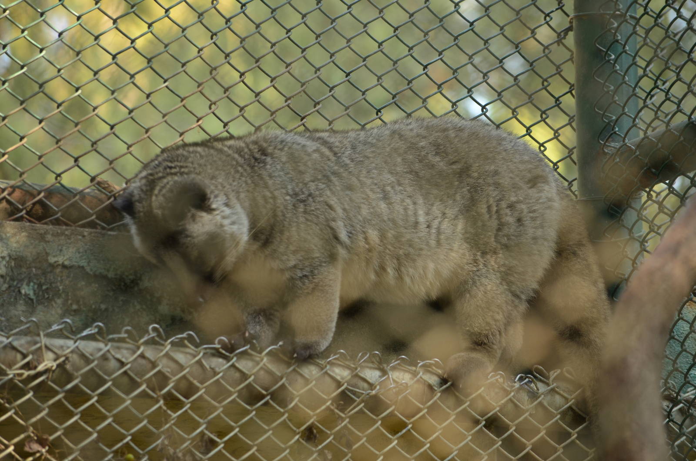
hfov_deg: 8.1
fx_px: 4920
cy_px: 230
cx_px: 348
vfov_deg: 5.4
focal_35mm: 255
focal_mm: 170
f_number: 5
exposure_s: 1/160
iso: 250
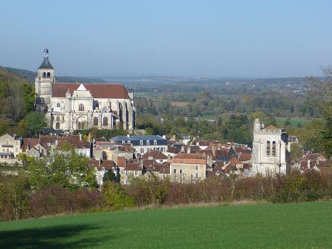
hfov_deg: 17.4
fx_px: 1084
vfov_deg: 13.1
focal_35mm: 113
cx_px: 167
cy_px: 124
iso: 100
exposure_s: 1/500
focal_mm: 18.3
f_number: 5.7
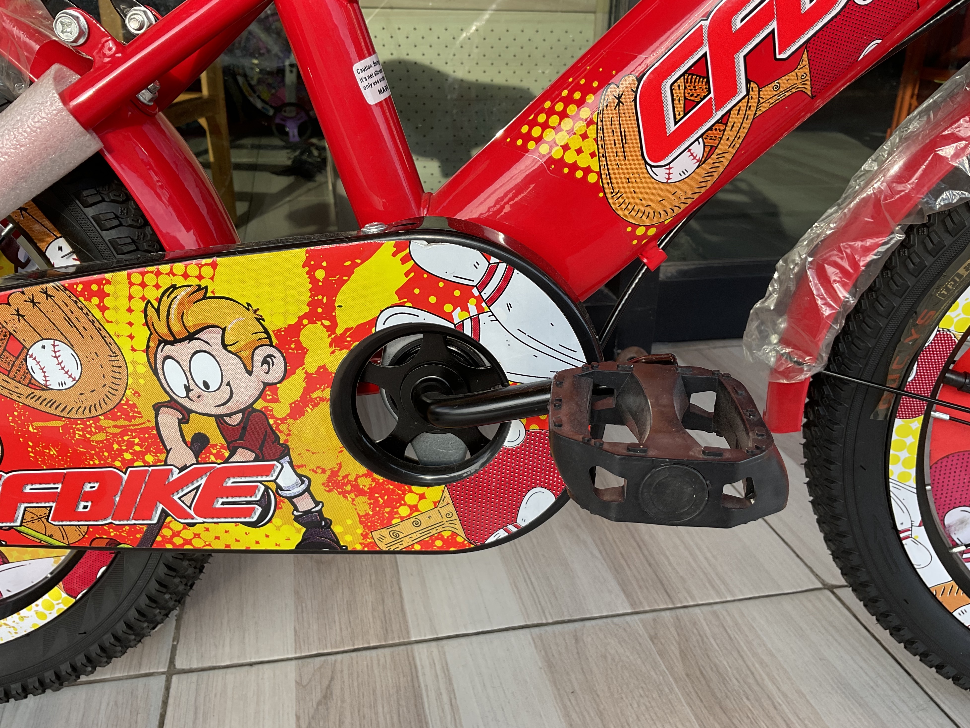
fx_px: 841
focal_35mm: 30
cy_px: 367
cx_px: 493
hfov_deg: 60.0
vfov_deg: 46.8
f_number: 1.8
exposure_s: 1/232
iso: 16
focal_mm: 3
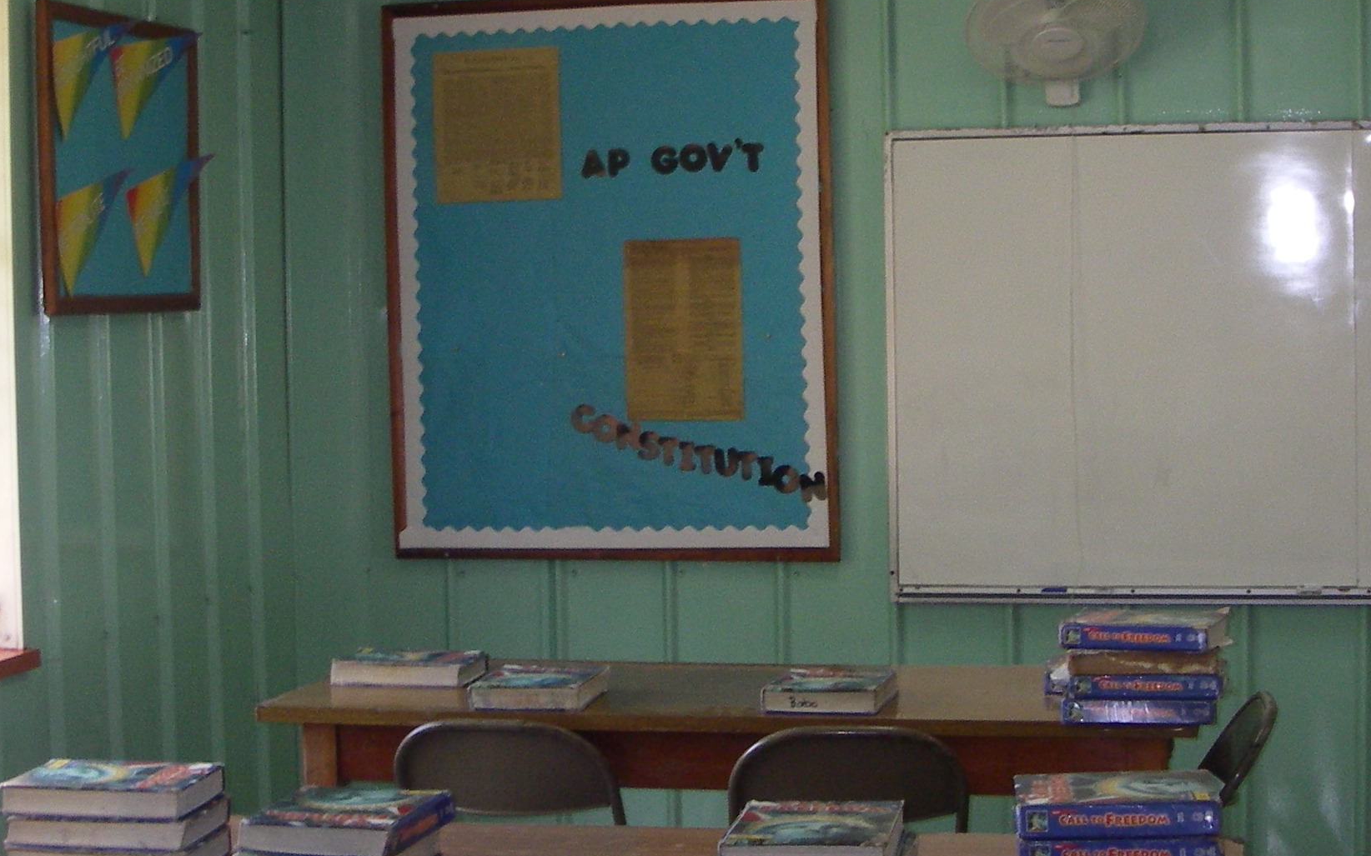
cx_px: 704
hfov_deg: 29.8
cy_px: 308
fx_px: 2578
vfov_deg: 18.8
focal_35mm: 69
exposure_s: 1/40
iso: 160
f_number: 3.3
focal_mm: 6.3
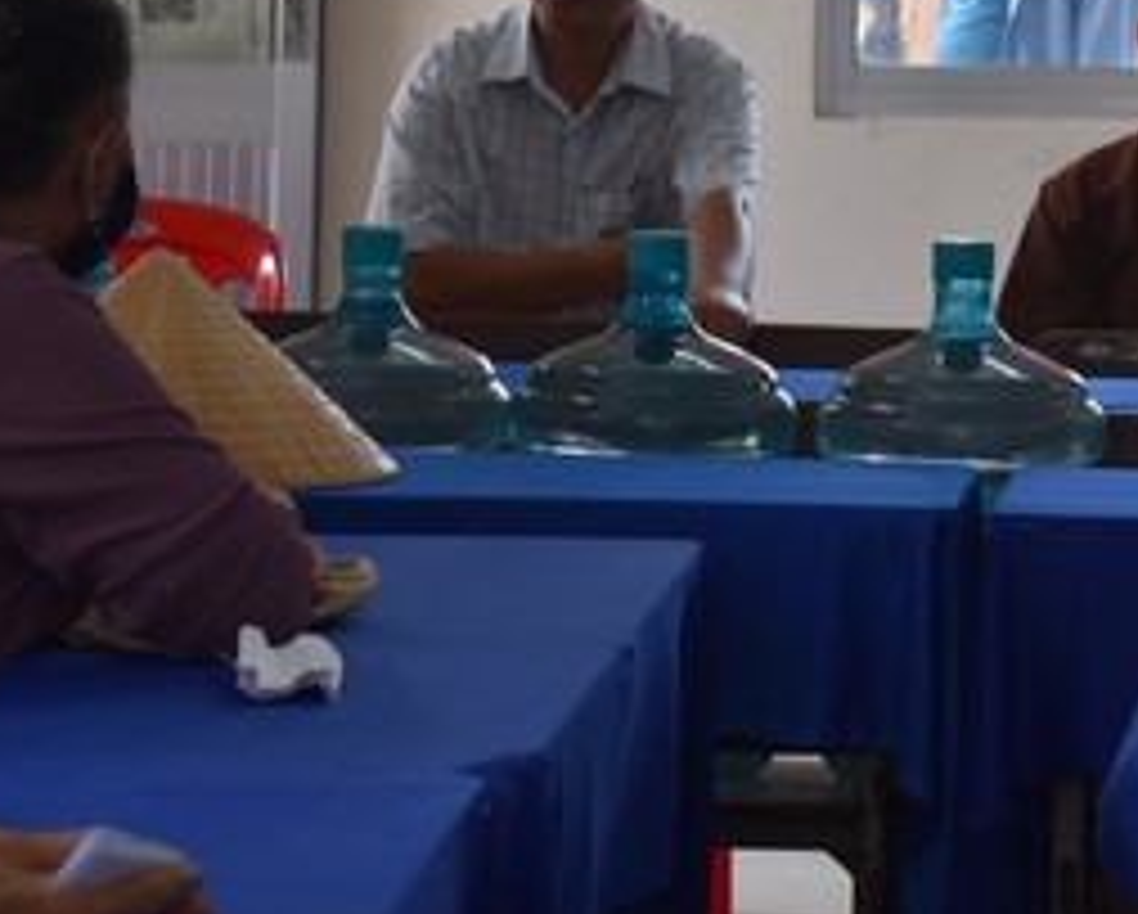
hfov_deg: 10.2
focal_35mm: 188
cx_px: 909
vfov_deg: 8.2
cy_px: -27
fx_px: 6339
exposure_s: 1/100
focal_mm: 78
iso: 400
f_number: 5
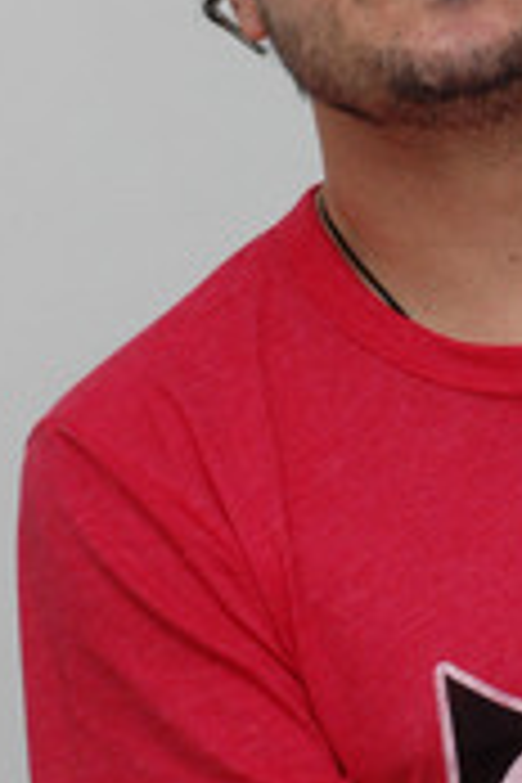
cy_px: 176
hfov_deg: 4.6
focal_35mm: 296
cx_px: 567
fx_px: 6437
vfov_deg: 7.0
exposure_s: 1/1250
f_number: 8
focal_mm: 86
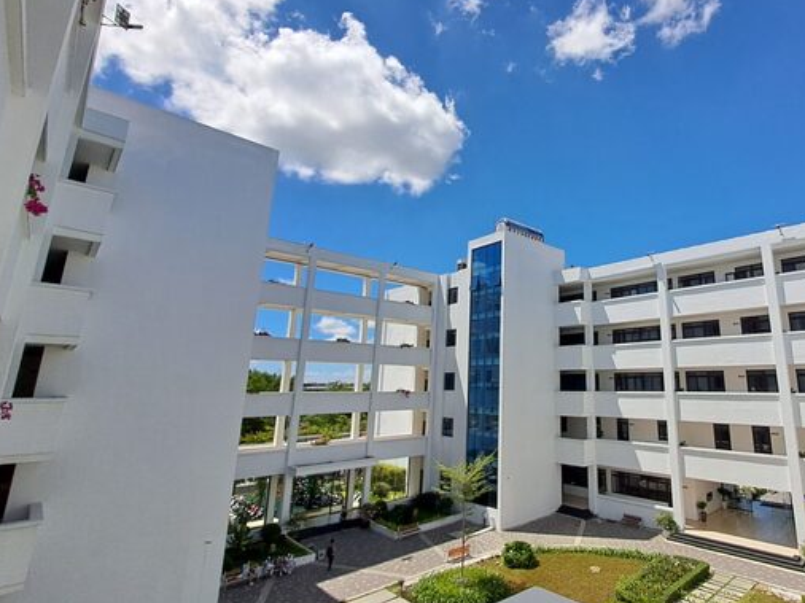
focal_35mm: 18
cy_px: 273
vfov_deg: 71.4
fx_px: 418
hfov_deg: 85.6
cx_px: 517
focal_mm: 1.42
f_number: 2.2
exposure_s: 1/2933
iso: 40
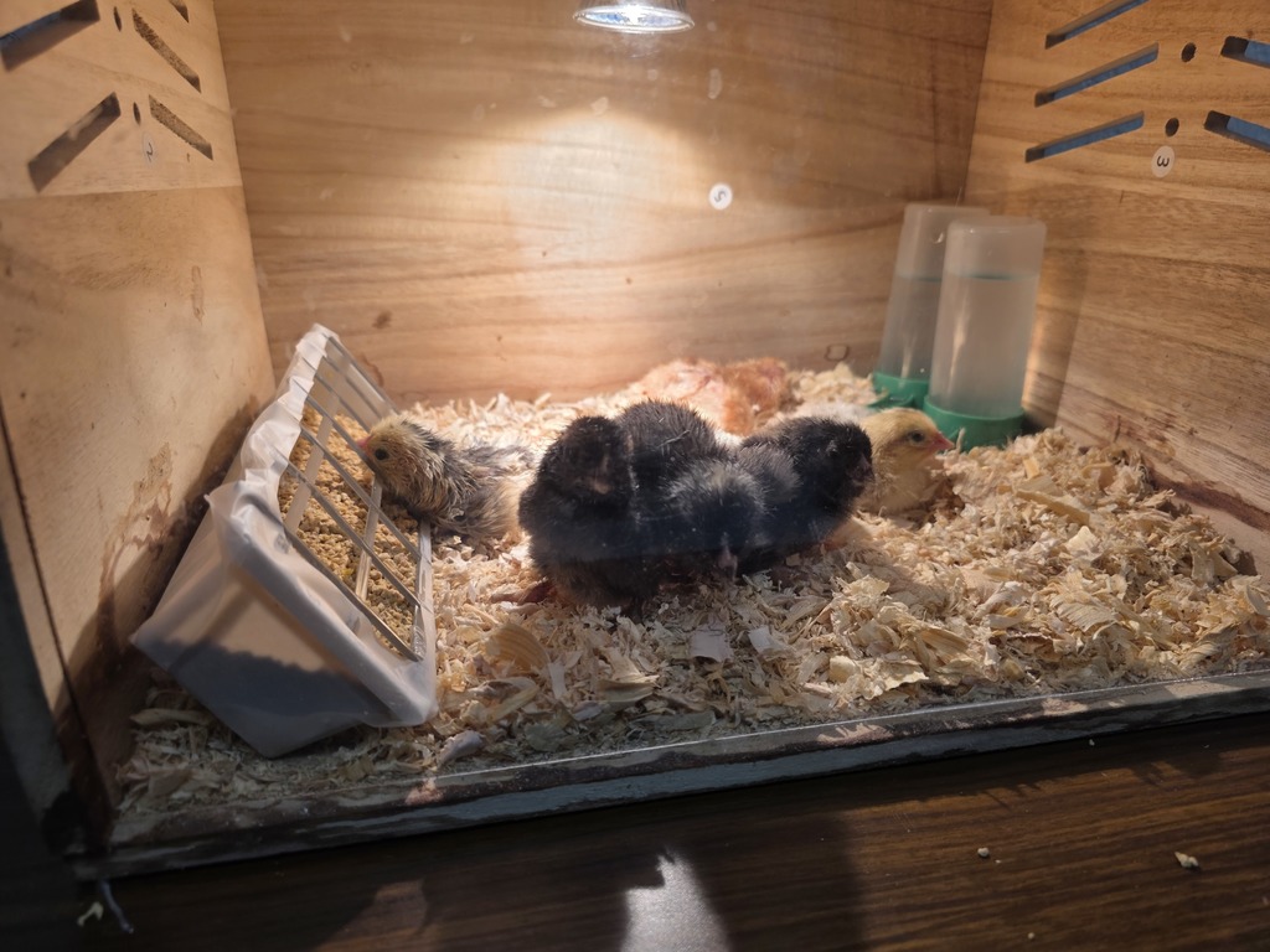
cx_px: 635
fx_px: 844
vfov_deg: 58.9
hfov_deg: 73.9
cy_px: 476
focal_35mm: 23
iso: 50
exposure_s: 1/120
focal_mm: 6.3
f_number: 1.7
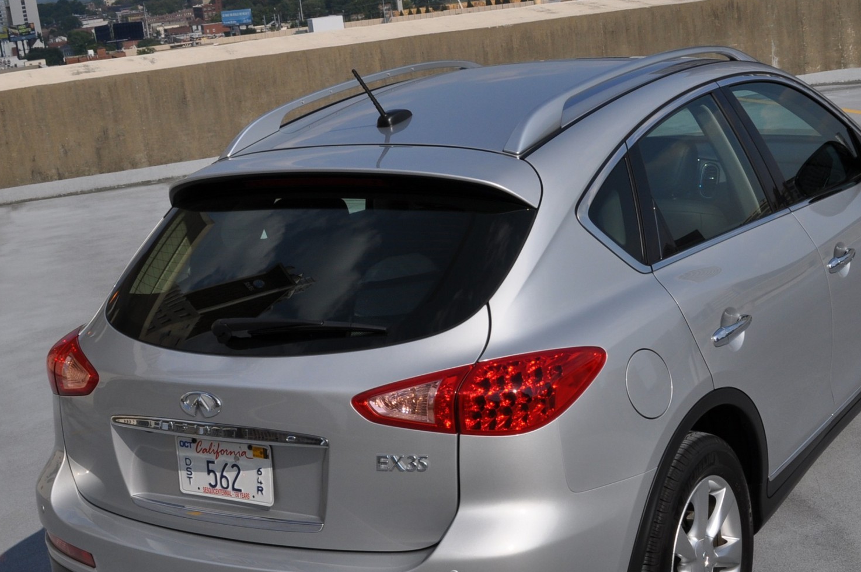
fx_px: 1457
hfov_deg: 32.8
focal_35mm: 61
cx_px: 525
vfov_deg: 22.2
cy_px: 337
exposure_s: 1/500
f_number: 11
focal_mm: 24
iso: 200
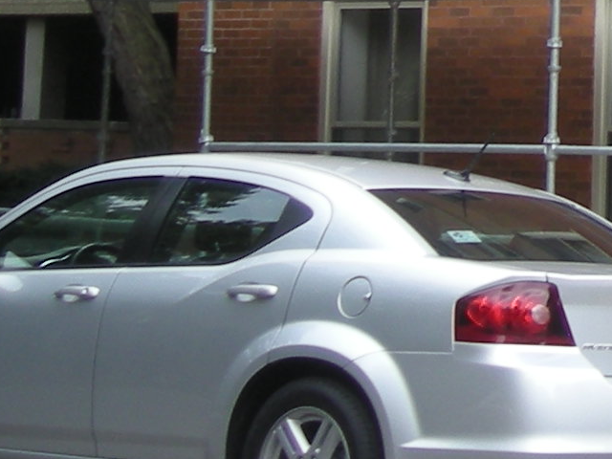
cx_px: 1198
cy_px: -442
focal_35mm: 168
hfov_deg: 10.8
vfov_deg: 8.4
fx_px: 2970
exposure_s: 1/126
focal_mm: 5.7
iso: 50
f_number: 2.8
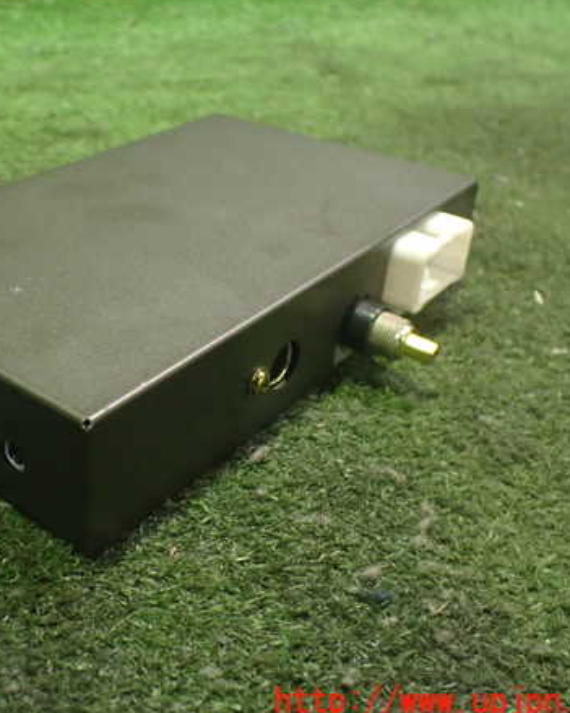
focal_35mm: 40
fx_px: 844
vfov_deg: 45.8
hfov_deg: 36.6
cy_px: 357
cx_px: 154
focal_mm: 5.4
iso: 1000
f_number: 2.3
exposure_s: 1/30
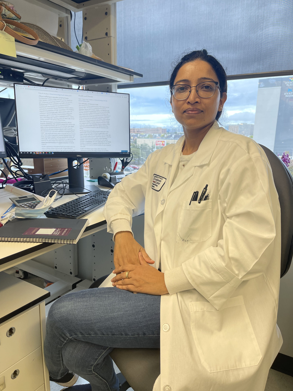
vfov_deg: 67.3
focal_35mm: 26
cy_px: 196
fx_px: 293
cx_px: 146
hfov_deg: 53.1
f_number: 1.6
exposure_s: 1/105
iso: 80
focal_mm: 5.1
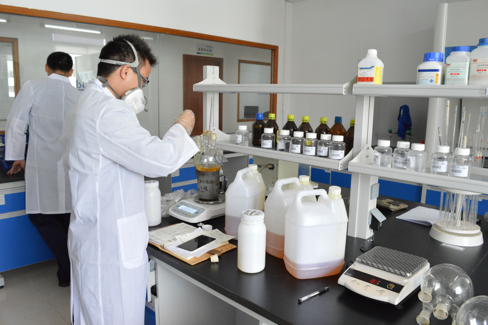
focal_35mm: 27
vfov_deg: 47.8
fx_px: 366
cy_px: 162
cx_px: 244
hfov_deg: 67.4
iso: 3200
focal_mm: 18
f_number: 7.1
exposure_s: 1/200
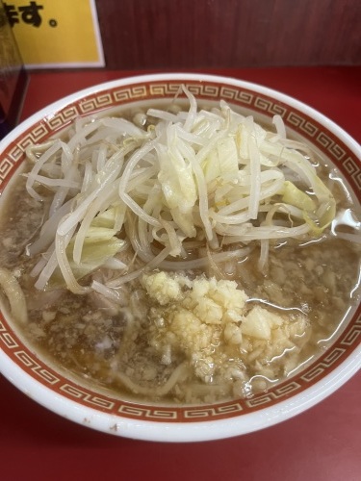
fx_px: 362
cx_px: 180
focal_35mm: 26
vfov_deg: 67.3
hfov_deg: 53.1
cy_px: 240
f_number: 1.6
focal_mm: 5.1
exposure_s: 1/50
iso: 200
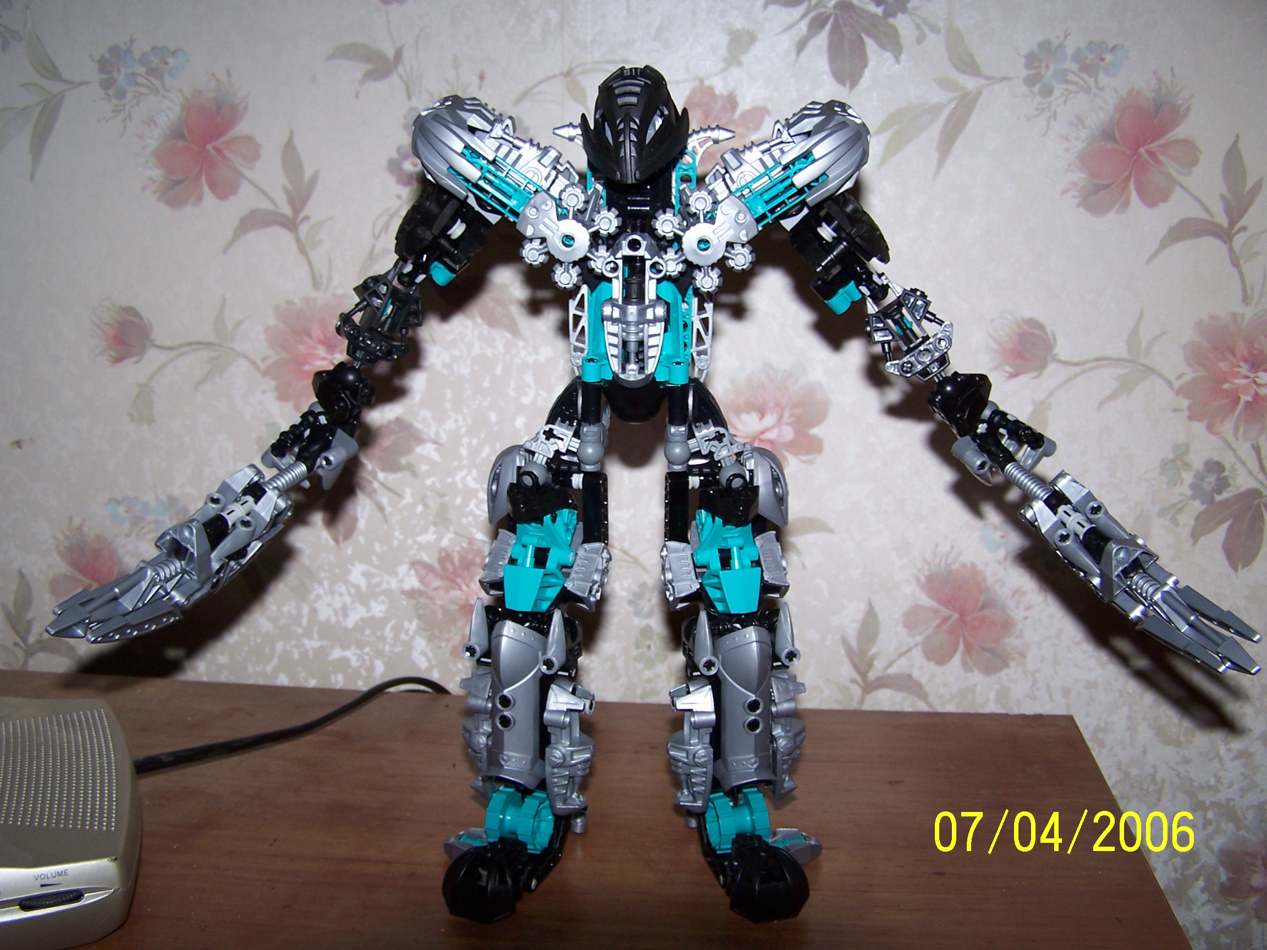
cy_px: 475
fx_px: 1391
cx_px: 634
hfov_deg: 49.0
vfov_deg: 37.7
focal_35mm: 38
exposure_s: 1/60
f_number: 2.8
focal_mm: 6.3
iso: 80
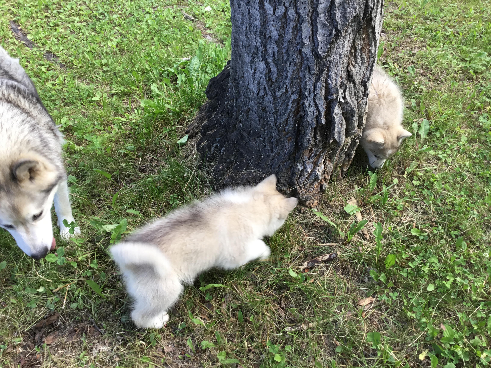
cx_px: 246
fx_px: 440
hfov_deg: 58.4
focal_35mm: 31
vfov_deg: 45.4
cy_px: 184
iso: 32
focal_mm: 3.3
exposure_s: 1/60
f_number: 2.4
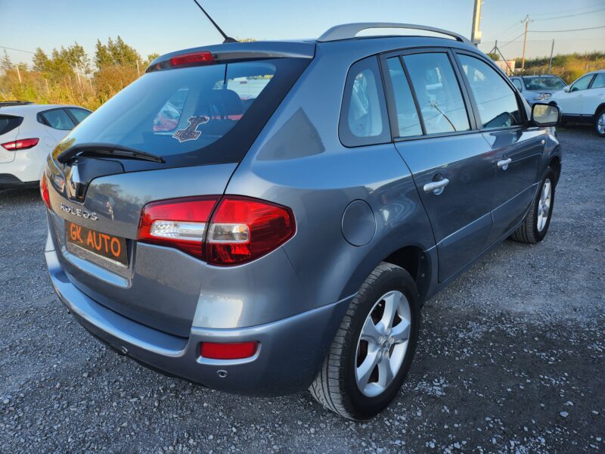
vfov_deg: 56.8
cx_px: 302
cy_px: 227
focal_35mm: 24
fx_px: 419
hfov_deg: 71.6
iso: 50
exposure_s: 1/497
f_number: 1.8
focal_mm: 5
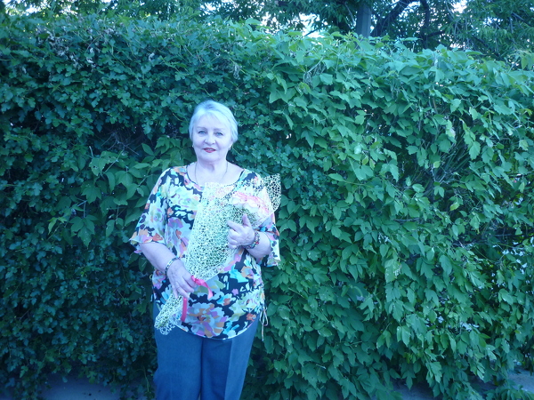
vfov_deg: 42.9
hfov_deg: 55.4
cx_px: 267
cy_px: 200
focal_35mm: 33
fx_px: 509
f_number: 2.8
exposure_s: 1/80
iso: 160
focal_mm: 5.5
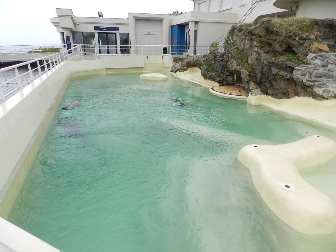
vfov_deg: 58.9
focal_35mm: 23
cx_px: 168
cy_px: 126
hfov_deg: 73.9
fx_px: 223
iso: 160
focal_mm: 4
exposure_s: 1/200
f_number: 3.4
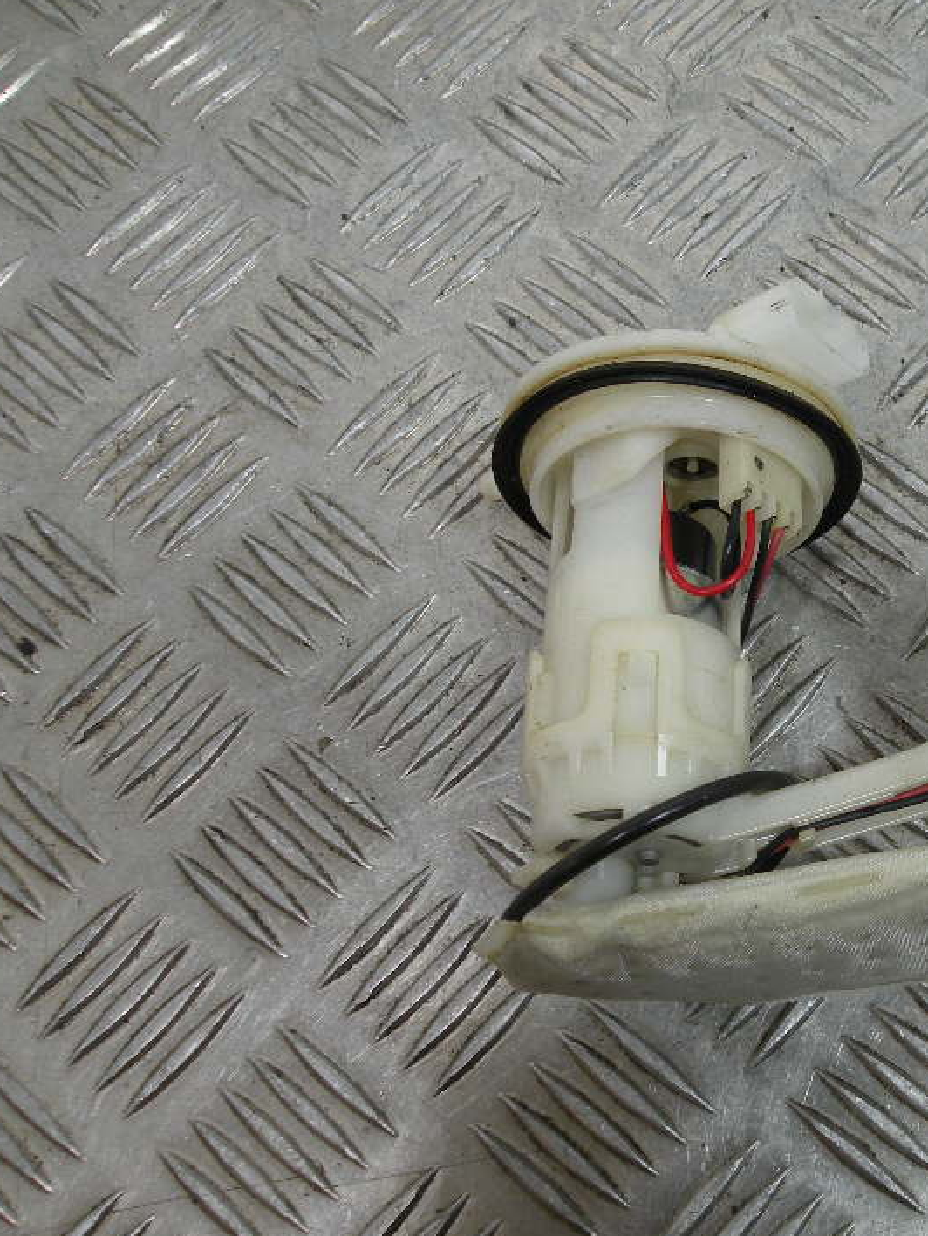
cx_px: 869
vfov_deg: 47.9
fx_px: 1394
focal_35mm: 39
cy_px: 635
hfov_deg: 34.4
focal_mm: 4.7
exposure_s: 1/80.2
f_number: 3.2
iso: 64
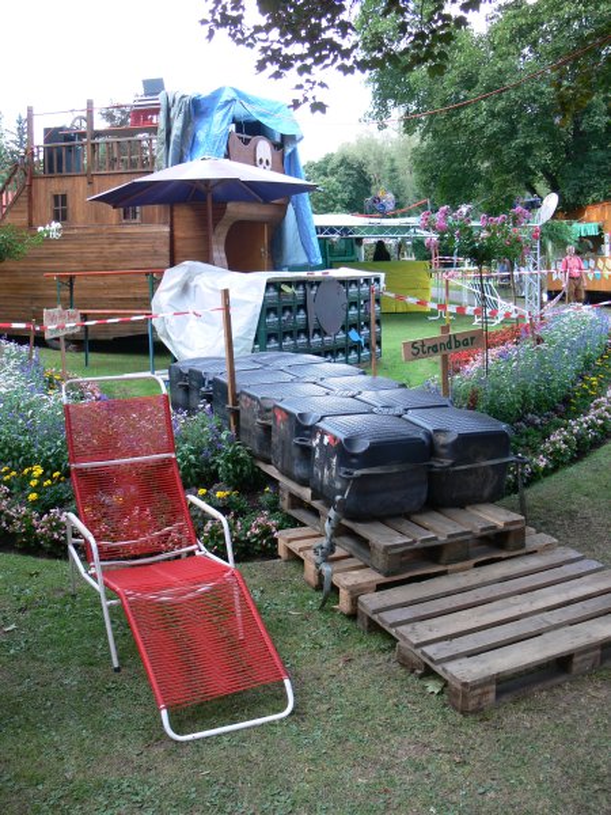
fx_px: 824
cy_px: 408
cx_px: 306
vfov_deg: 52.6
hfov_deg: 40.7
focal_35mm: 35
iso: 80
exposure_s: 1/40
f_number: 2.8
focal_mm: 7.4
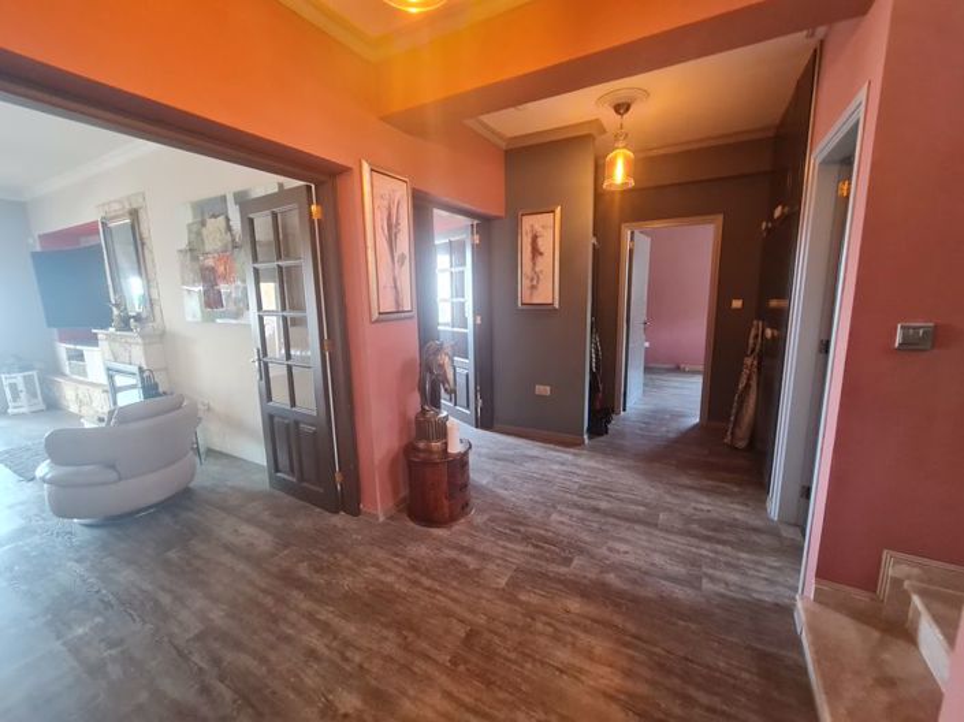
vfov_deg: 89.9
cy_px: 361
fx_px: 362
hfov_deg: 106.2
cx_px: 482
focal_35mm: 13
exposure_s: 1/33
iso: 640
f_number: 2.2
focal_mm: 2.2
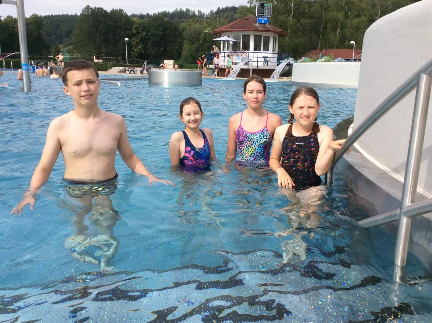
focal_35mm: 32
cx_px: 216
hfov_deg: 56.9
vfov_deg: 44.0
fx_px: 399
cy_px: 162
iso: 32
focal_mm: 3.3
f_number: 2.4
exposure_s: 1/1059
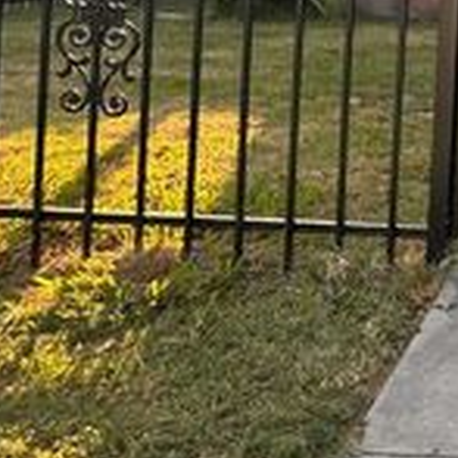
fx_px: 1078
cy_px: -92
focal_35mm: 72
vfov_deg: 22.2
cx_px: 704
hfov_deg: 20.3
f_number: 1.78
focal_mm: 6.86
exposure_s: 1/634
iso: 80
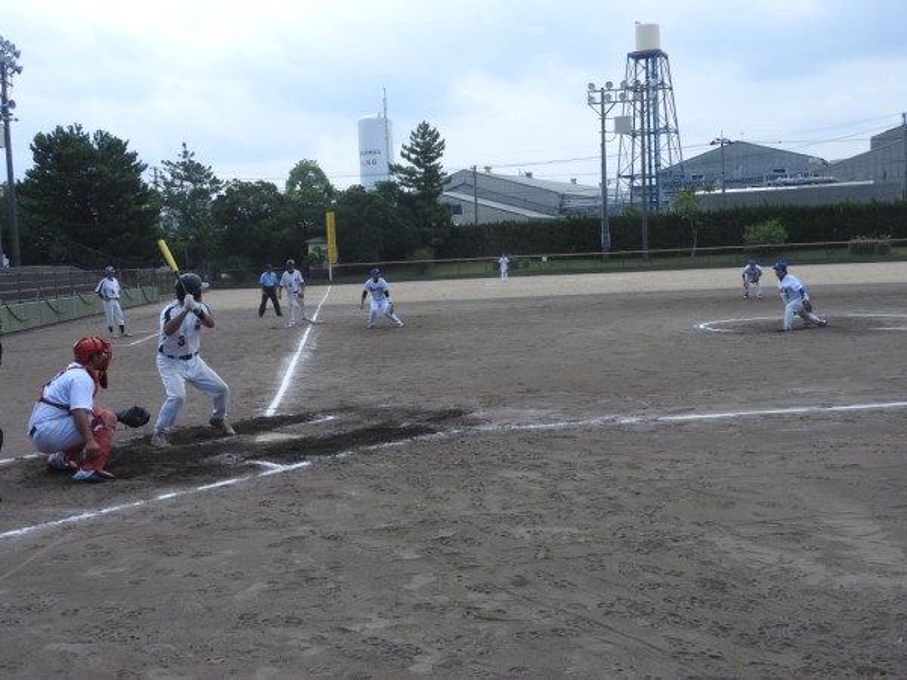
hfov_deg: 46.8
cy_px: 340
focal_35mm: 40
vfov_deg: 36.0
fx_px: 1048
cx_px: 454
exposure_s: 1/800
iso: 100
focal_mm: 7.2
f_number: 3.8
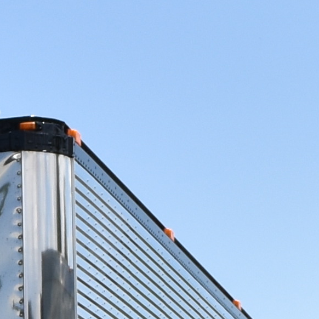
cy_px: 614
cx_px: -688
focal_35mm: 263
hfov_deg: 6.1
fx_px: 2742
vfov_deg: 6.5
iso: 200
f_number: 10
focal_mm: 20
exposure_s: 1/400
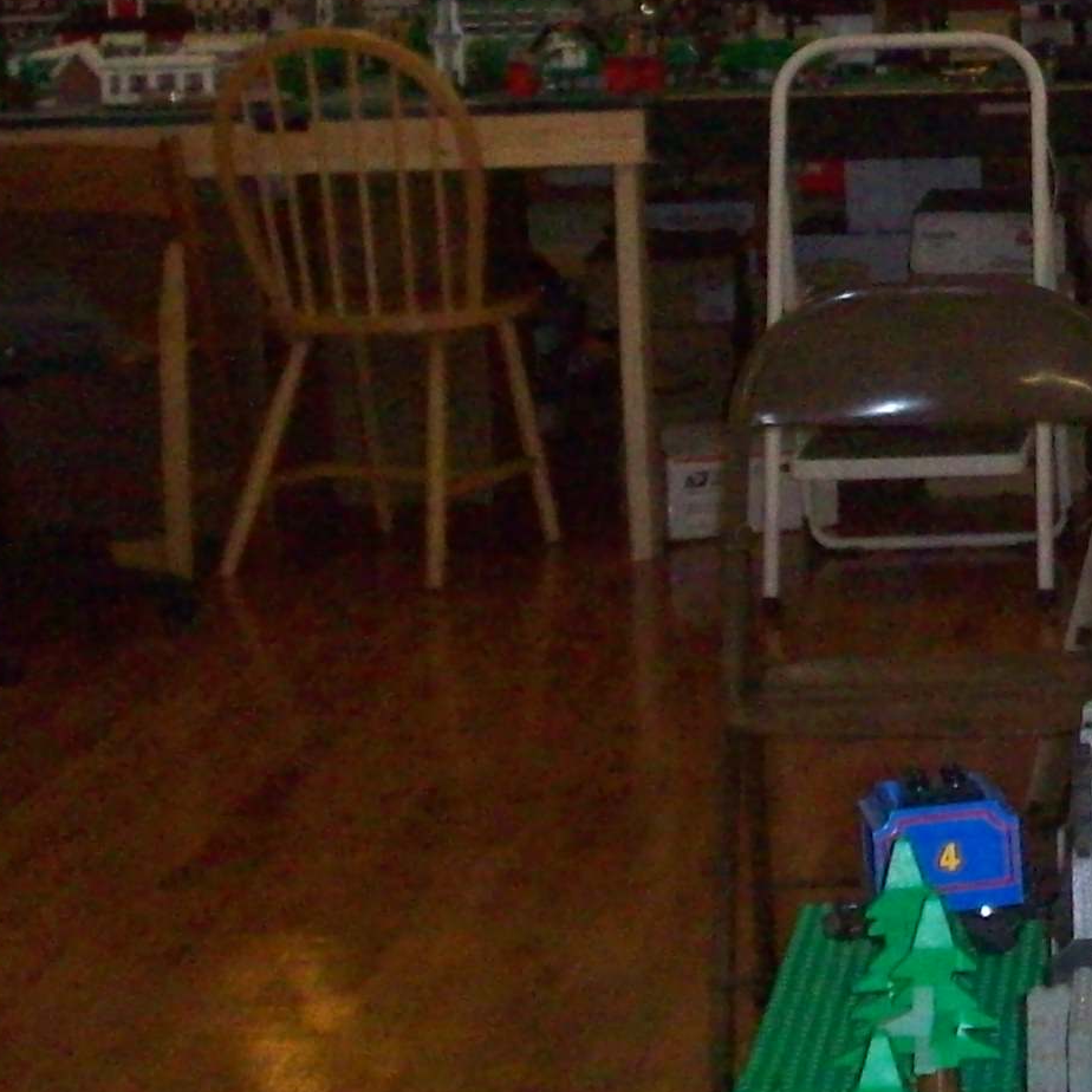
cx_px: 1458
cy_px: 261
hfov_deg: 14.6
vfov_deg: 15.2
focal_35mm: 114
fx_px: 4069
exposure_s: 1/144
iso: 400
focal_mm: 7.6
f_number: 3.1
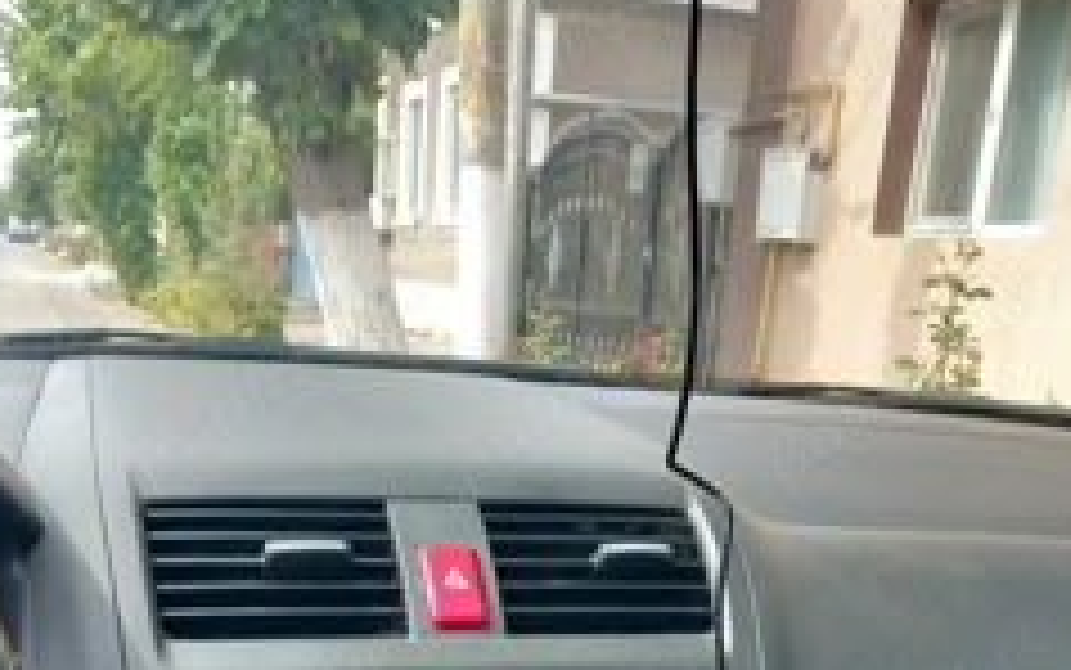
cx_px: 436
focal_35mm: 48
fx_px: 1402
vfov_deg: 24.5
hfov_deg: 41.7
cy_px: 796
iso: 40
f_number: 1.8
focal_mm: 4
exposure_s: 1/50
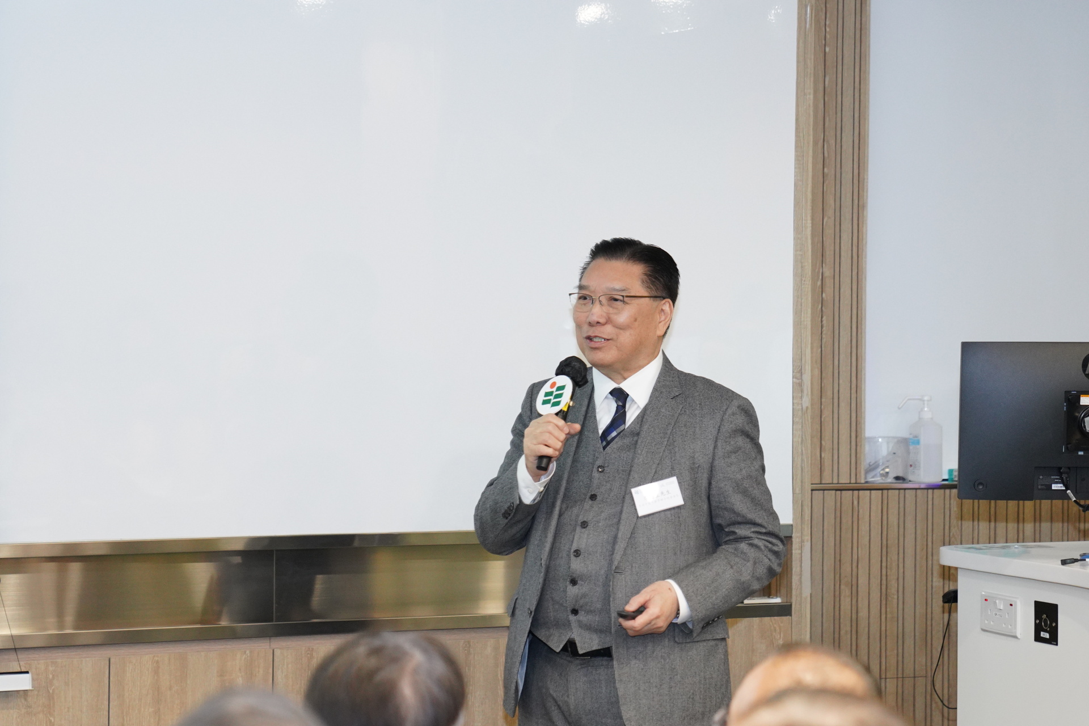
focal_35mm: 105
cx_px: 544
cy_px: 363
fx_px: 3176
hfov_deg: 19.5
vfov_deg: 13.0
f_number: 2.8
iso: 2000
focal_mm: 70
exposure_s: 1/160
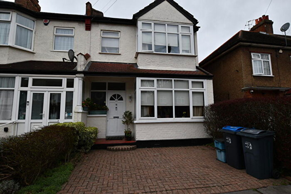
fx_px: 146
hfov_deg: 90.0
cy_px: 97
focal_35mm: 18
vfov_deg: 67.4
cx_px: 146
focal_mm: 12
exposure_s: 1/250
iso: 140
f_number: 8
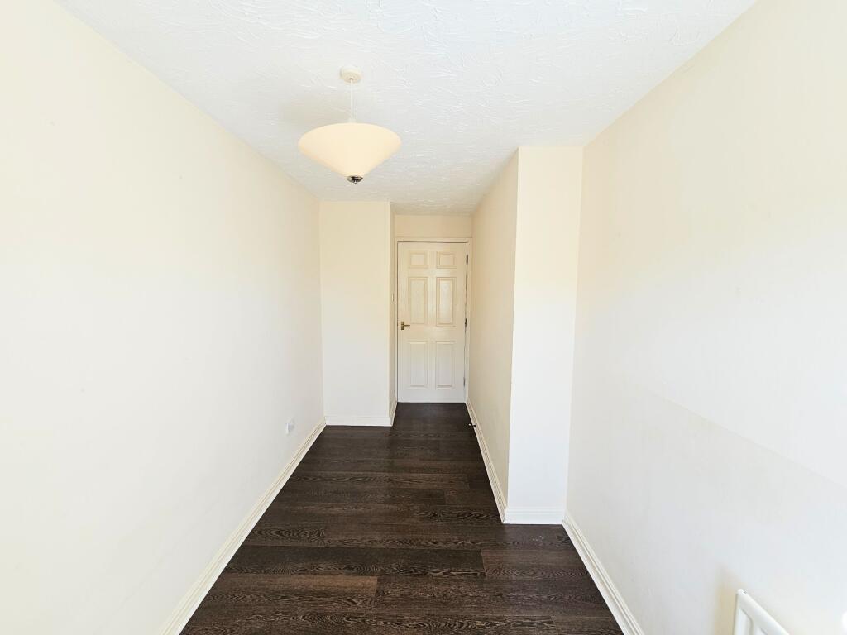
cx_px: 424
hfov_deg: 106.2
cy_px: 318
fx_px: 318
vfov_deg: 89.9
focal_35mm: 13
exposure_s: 1/100
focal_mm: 2.2
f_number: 2.2
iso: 64
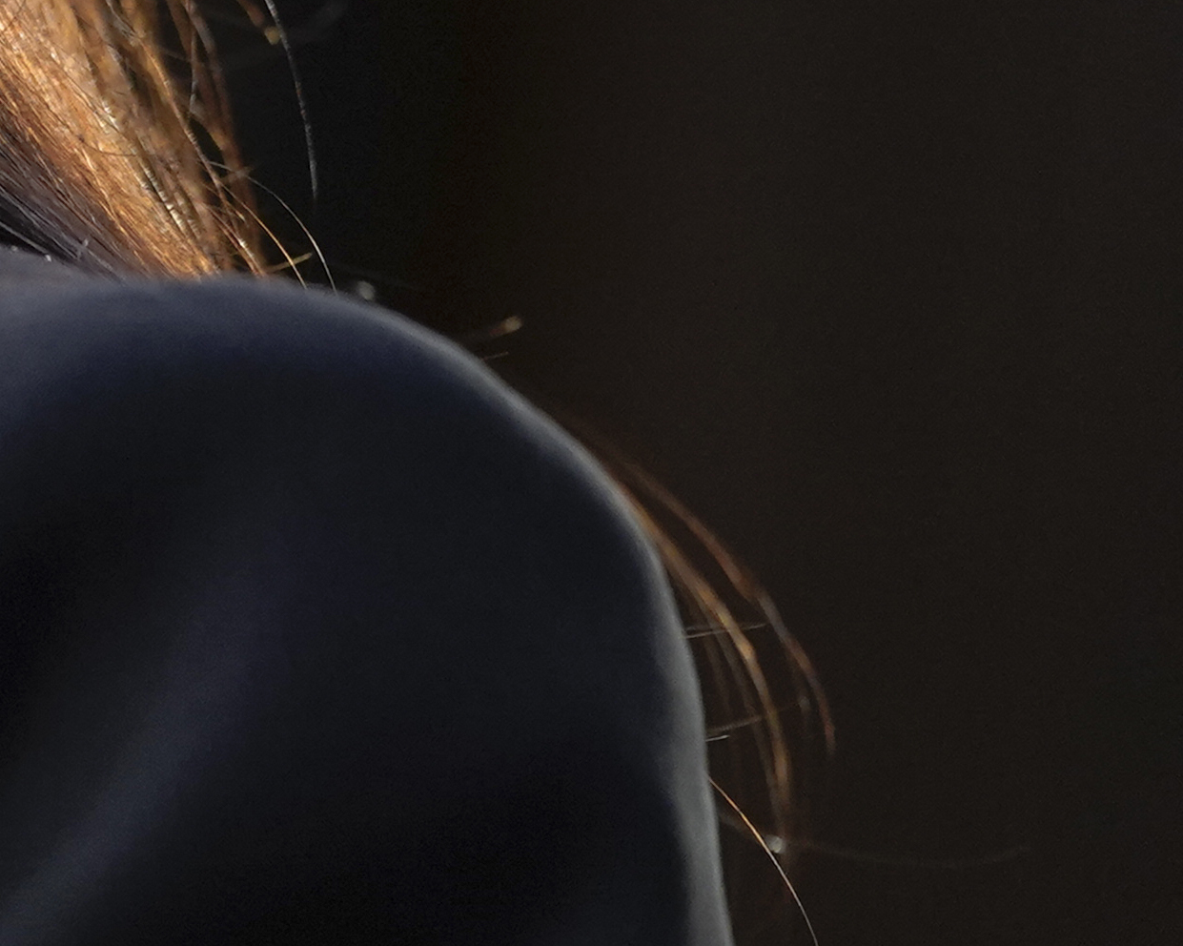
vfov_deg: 2.6
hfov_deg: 3.3
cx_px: -1355
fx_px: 20546
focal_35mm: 587
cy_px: -792
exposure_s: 1/250
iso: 2500
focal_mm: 133
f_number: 3.5
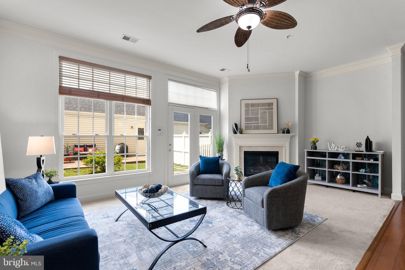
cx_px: 202
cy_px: 135
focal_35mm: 16
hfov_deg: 96.7
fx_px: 180
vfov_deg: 73.8
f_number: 8
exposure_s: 1/30
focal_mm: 16
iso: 250
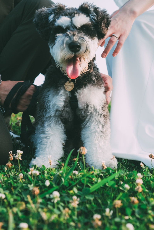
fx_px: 456
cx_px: 77
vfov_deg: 28.5
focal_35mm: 71
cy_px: 115
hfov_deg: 19.2
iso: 160
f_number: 4
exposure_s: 1/500
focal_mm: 47
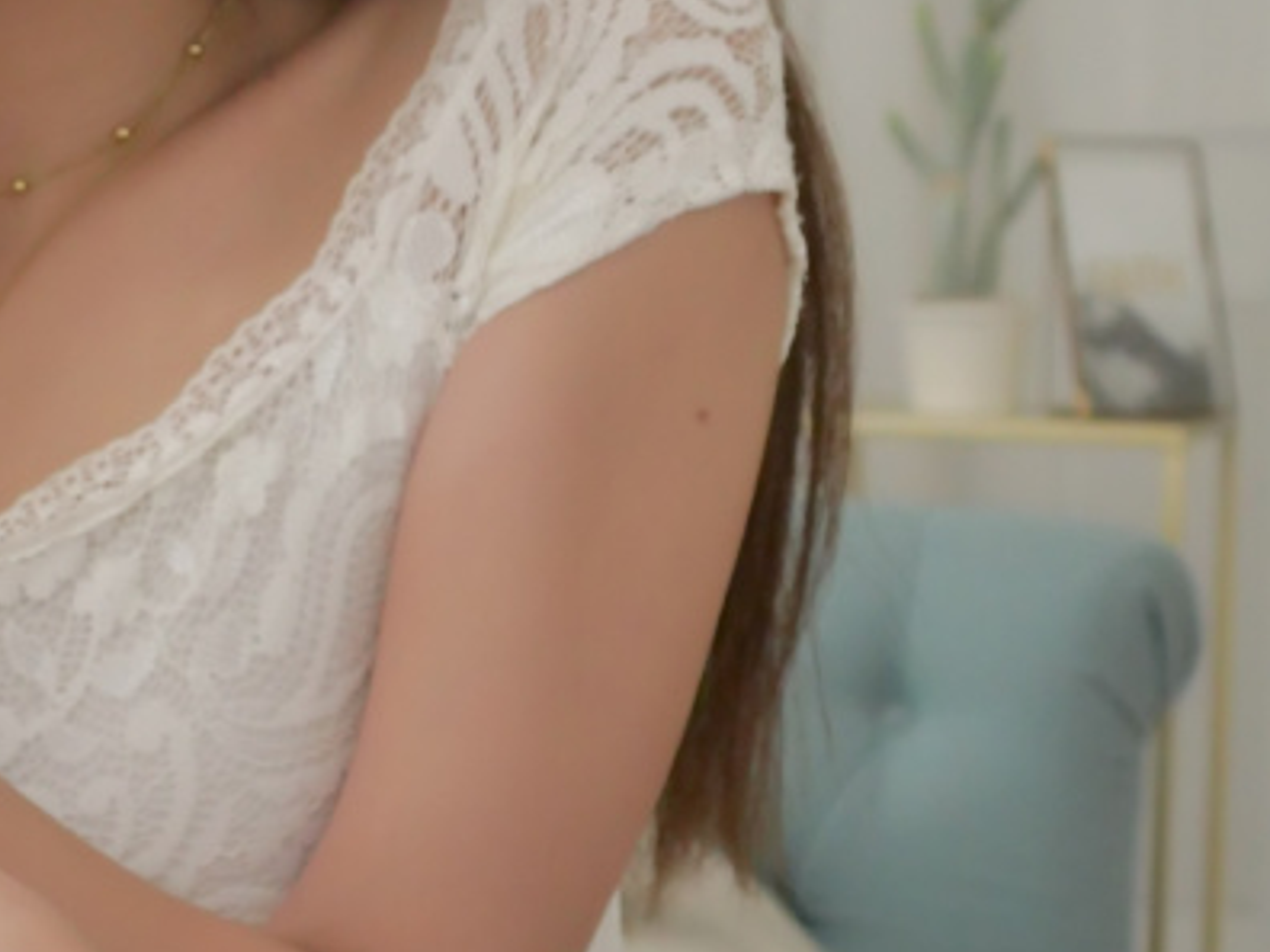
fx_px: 3999
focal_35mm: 109
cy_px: 301
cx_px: 109
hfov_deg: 17.8
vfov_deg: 13.6
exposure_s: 1/500
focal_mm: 18
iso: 1600
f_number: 3.5
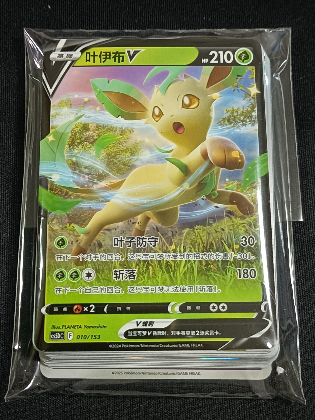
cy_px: 210
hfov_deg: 29.7
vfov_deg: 38.9
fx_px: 595
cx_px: 158
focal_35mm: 49
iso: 1019
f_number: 1.8
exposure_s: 1/33.3
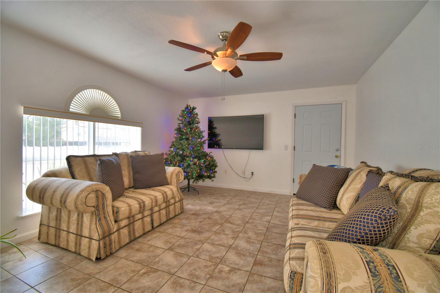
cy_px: 146
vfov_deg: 77.3
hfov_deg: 100.4
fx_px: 183
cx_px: 220
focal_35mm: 15
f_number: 4.5
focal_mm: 10
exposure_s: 1/60
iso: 200
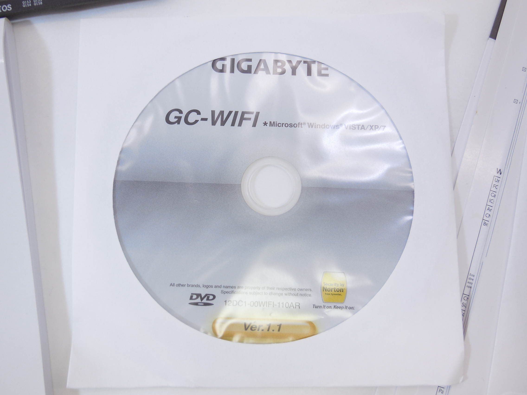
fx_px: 457
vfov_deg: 46.8
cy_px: 198
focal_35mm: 30
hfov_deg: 60.0
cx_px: 264
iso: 125
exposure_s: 1/50
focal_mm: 5.3
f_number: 3.2
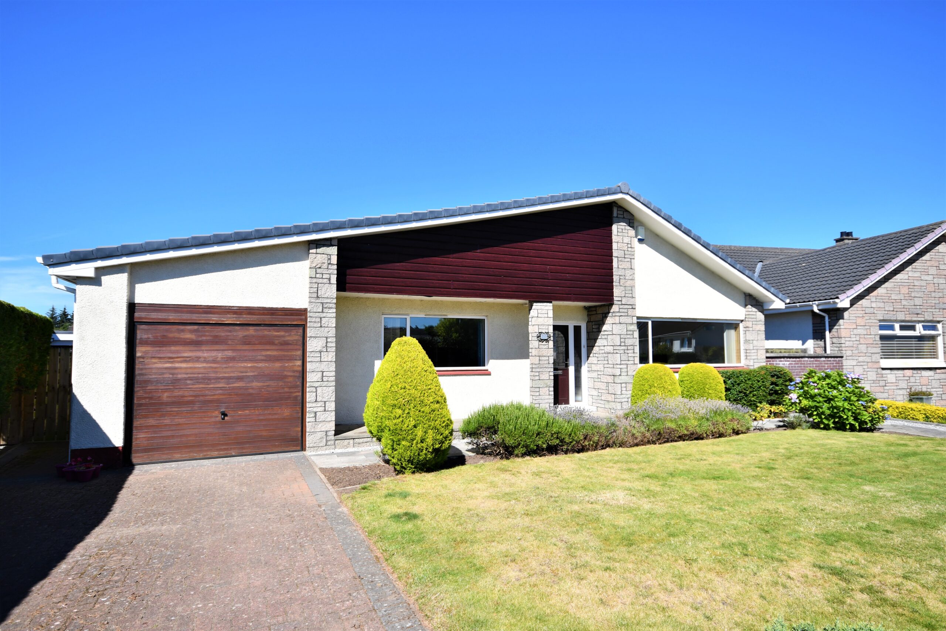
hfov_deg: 86.9
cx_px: 473
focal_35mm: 19
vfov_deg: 64.6
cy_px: 316
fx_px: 499
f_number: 7.1
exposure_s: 1/250
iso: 100
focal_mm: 13
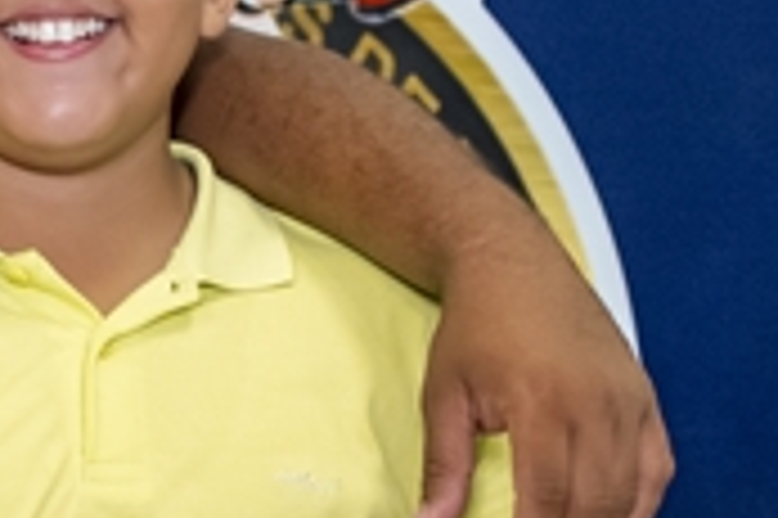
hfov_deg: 9.0
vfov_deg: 6.1
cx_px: -292
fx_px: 4861
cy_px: 327
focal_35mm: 225
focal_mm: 35
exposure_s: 1/640
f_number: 2.5
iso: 2000
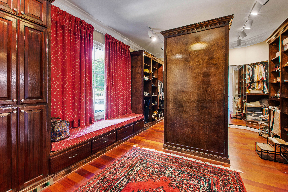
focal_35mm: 15
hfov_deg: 100.4
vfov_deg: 77.3
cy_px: 96
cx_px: 144
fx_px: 120
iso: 100
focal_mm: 10
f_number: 8
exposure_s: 8
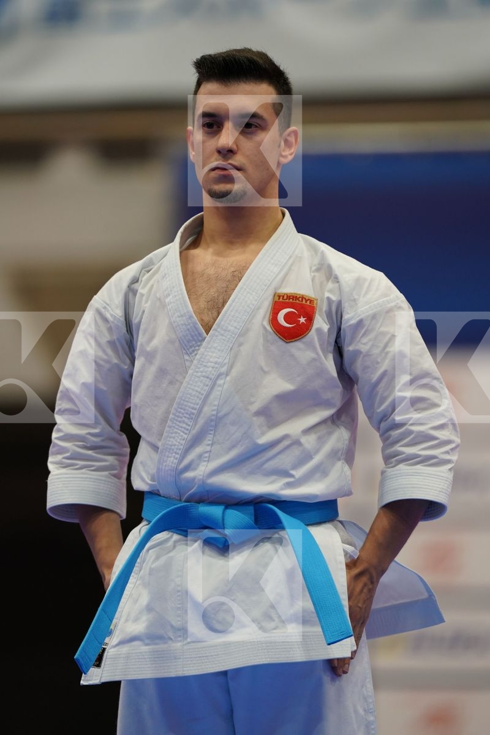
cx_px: 245
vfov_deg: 5.2
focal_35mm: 400
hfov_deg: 3.4
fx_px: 8166
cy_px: 368
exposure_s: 1/500
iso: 1250
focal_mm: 400
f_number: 2.8
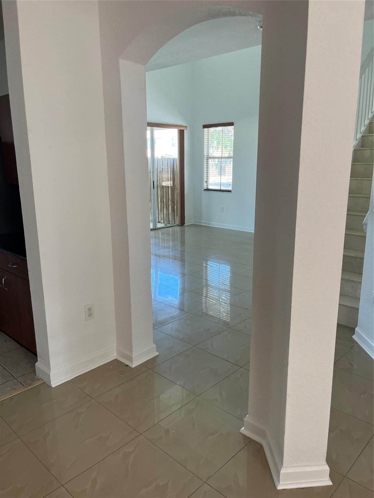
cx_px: 187
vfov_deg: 67.3
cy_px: 249
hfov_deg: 53.1
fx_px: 375
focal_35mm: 26
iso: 80
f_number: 1.6
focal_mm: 5.1
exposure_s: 1/120
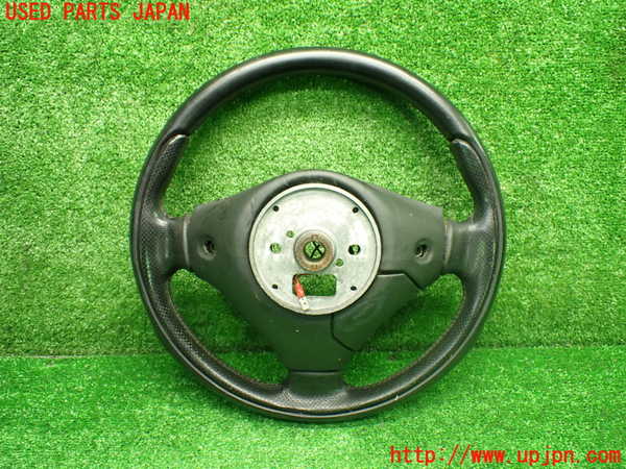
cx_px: 313
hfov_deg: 60.0
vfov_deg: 46.8
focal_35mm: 30
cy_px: 234
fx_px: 543
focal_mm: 5.4
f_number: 2.3
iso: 800
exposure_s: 1/50
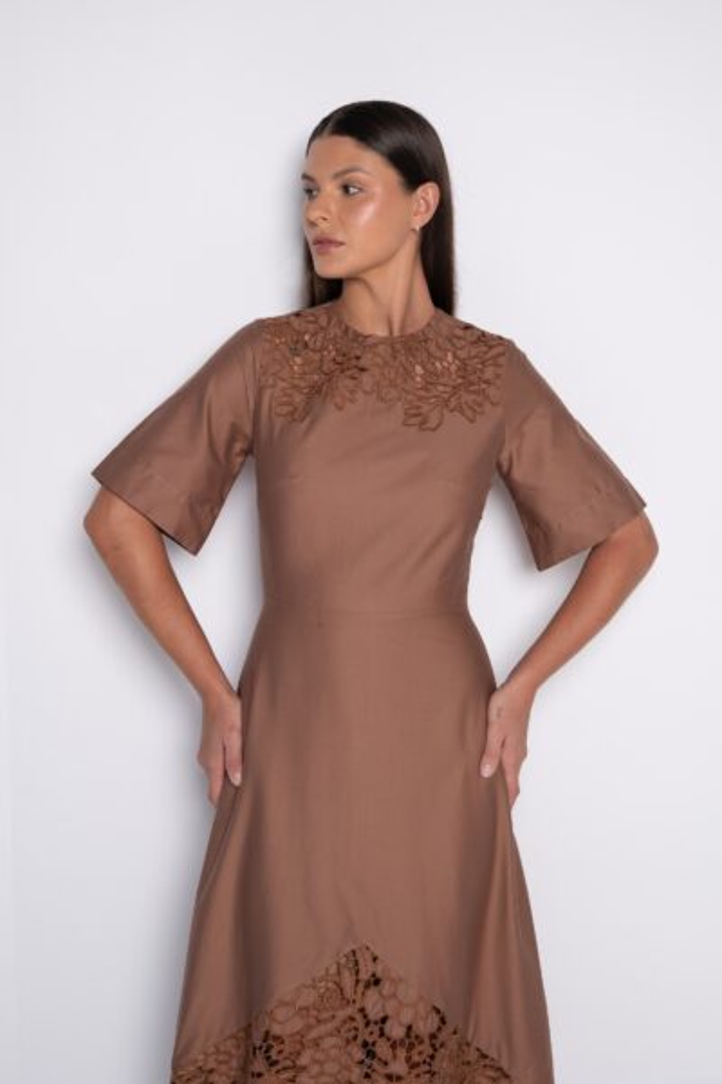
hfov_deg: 29.2
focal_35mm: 46
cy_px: 542
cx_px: 361
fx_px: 1385
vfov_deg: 42.8
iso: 200
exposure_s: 1/160
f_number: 5.6
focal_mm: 46
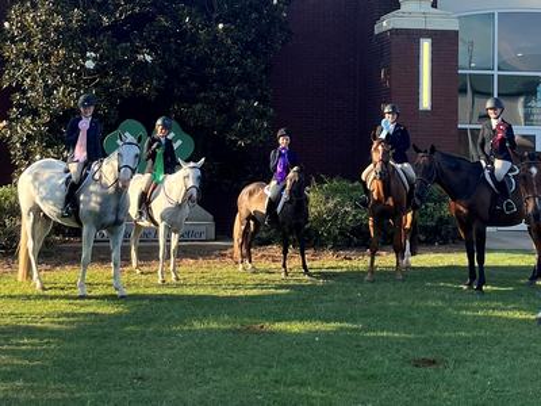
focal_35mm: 26
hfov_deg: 67.3
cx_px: 270
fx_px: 406
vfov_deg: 53.1
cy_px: 203
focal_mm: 5.1
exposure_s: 1/1458
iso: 50
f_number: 1.6
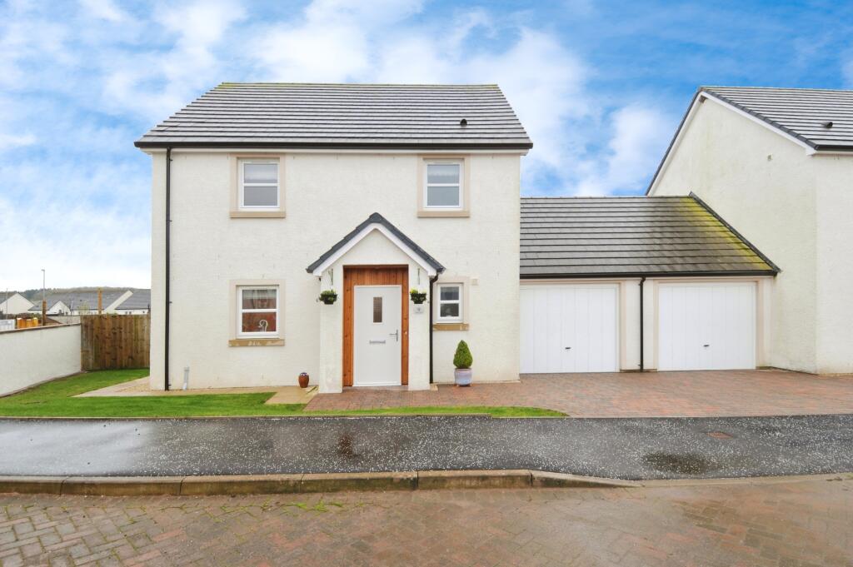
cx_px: 426
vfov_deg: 67.3
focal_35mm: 18
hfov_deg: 90.0
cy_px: 284
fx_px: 426
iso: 200
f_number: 7.1
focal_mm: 12
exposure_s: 1/25
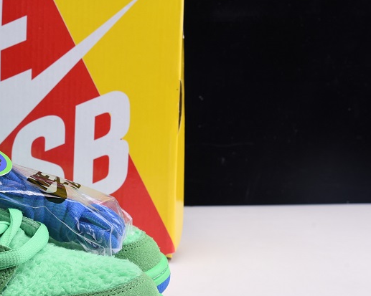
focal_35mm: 109
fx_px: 1196
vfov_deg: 14.1
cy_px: 167
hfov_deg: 17.0
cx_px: -42
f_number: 11
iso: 100
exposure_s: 1/125
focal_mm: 50
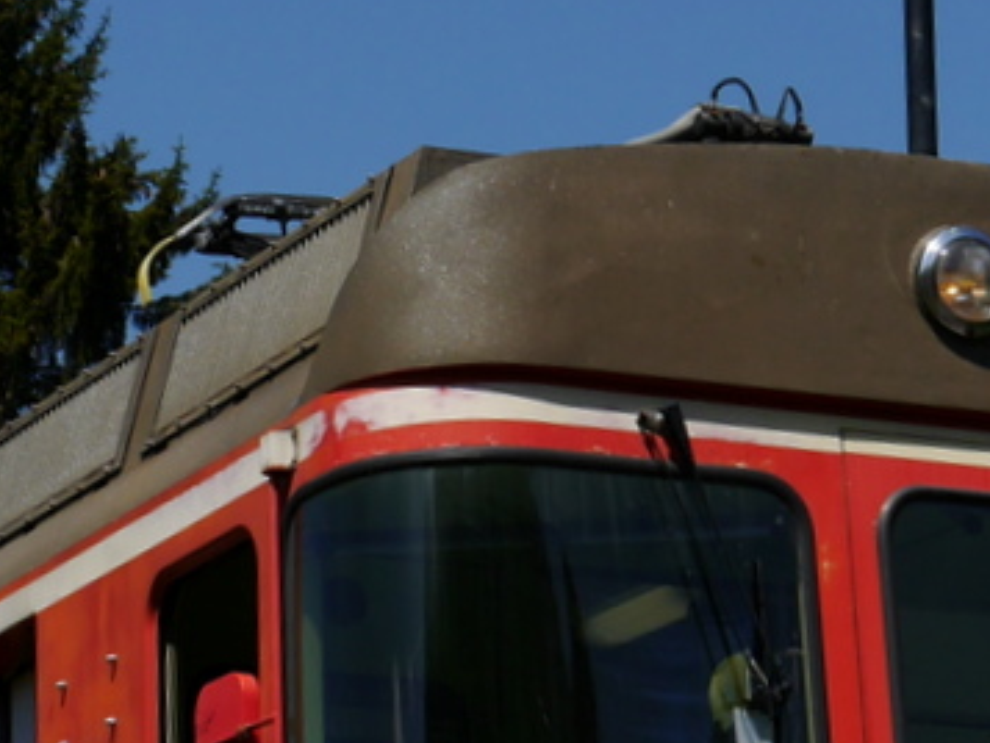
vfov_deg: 8.7
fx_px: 4806
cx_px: 441
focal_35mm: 168
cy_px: 1034
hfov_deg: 11.8
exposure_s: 1/400
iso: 160
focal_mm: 25
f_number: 9
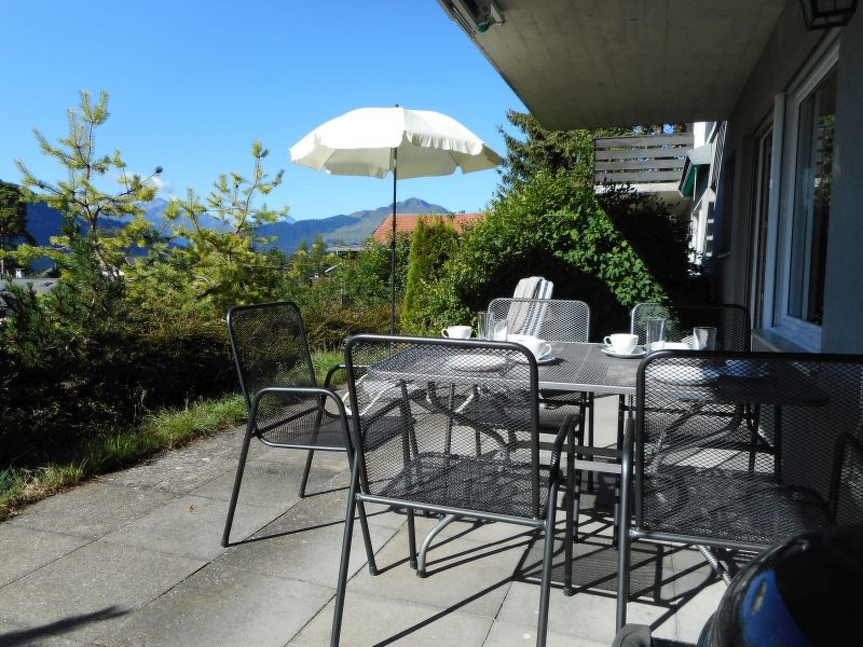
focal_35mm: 25
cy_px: 324
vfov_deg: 54.9
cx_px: 432
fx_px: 623
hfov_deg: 69.4
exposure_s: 1/640
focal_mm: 4.5
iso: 80
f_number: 3.7
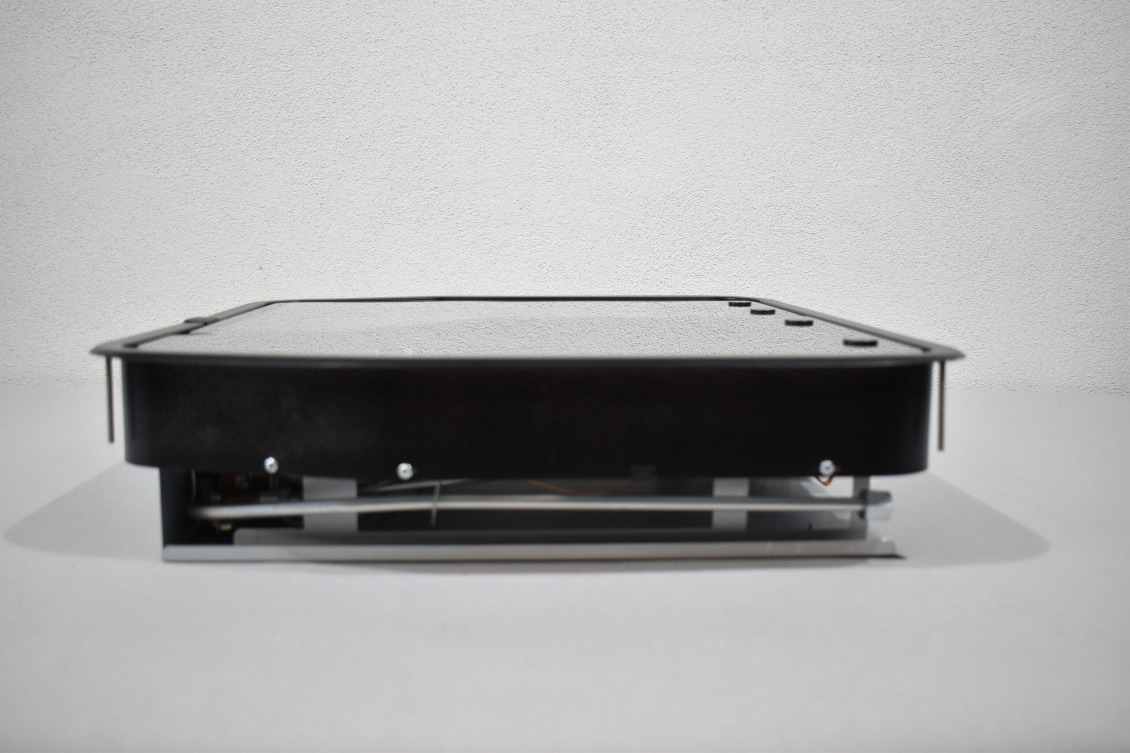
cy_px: 376
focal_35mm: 34
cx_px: 565
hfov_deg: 55.1
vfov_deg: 38.4
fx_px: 1083
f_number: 3.8
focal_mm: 23
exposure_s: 1/200
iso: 800
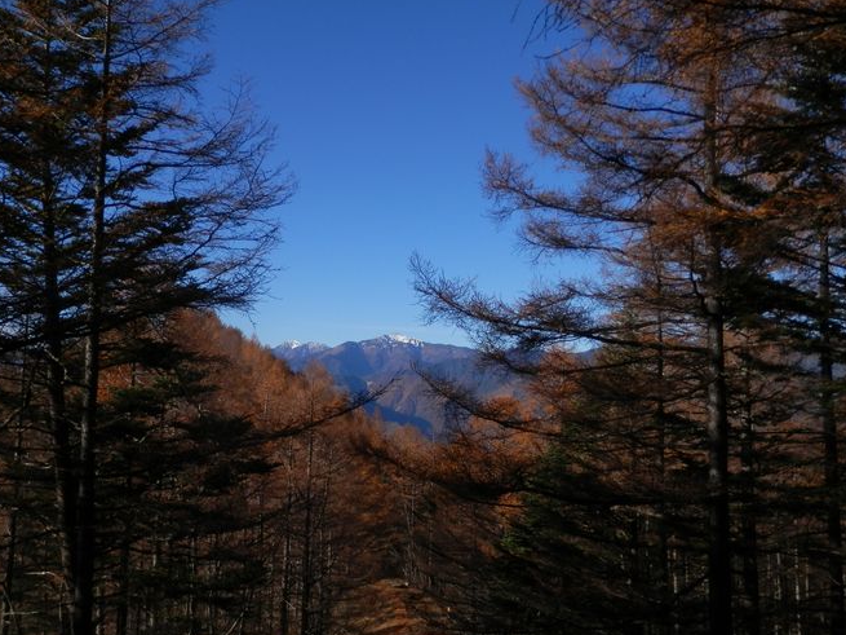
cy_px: 354
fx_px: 806
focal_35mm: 33
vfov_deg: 42.9
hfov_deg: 55.3
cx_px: 395
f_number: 9
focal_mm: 5
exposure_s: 1/160
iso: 80
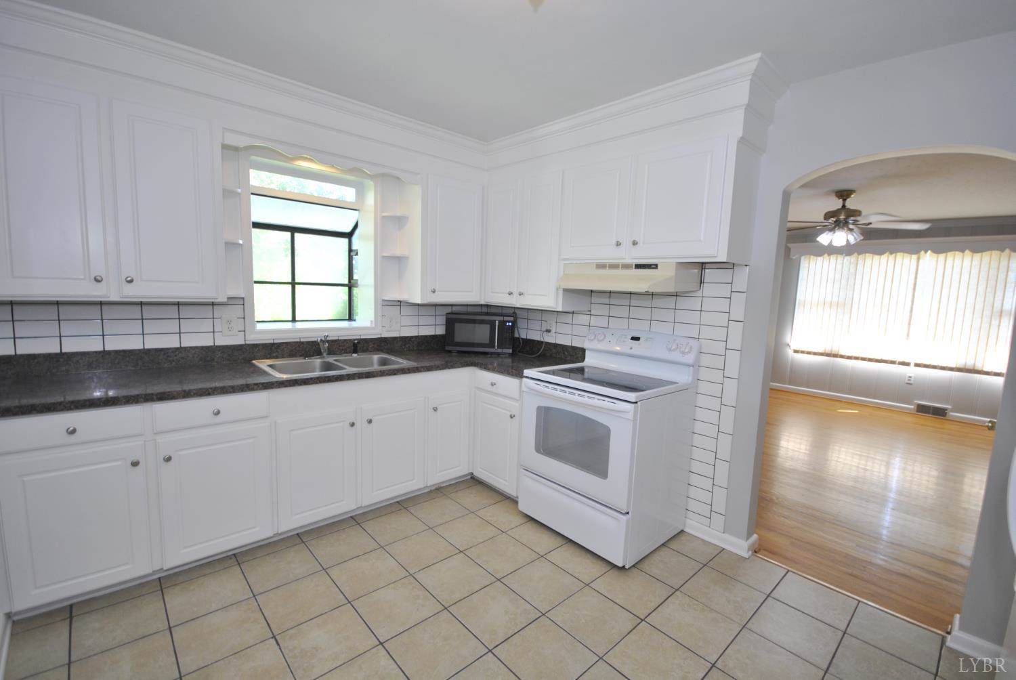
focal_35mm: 15
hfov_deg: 100.3
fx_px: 424
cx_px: 508
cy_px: 340
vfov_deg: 77.5
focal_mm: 10
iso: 200
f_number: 4
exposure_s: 1/40
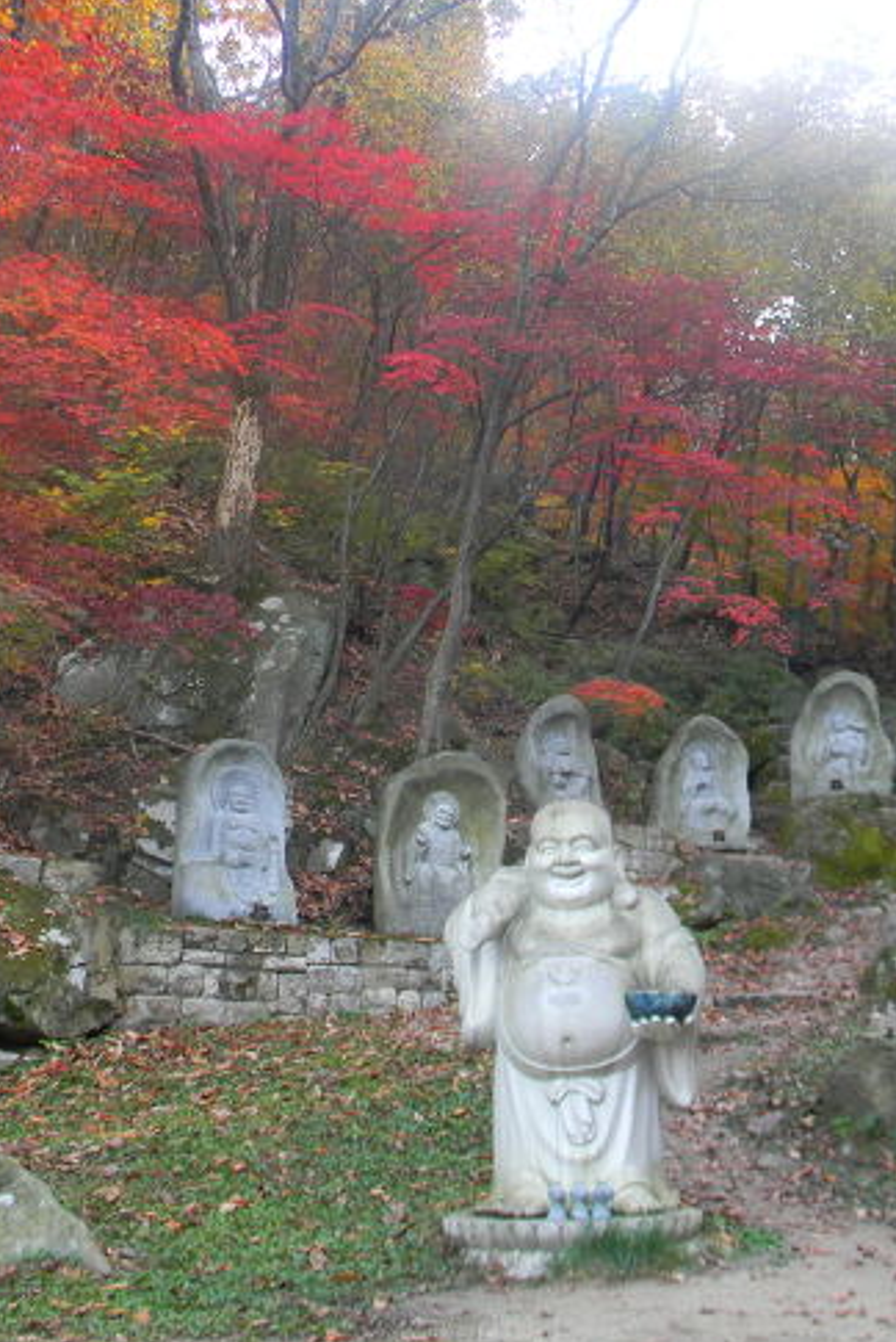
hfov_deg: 31.8
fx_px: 1566
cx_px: 542
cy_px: 624
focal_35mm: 42
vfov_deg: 46.3
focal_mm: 5
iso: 80
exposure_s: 1/19.1
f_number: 3.5
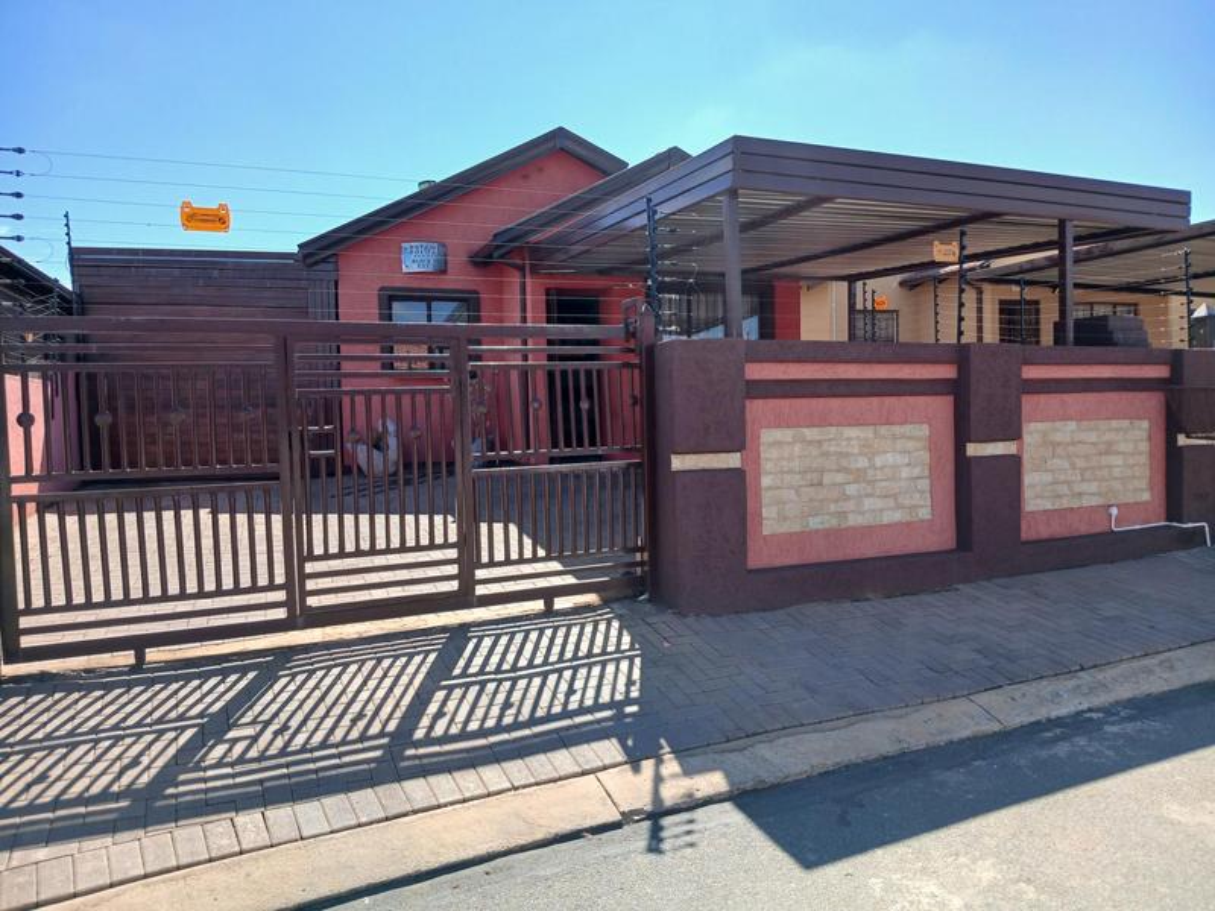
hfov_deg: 67.3
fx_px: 913
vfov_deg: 53.1
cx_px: 608
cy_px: 456
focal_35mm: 26
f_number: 1.8
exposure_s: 1/347
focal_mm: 3.98
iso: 20
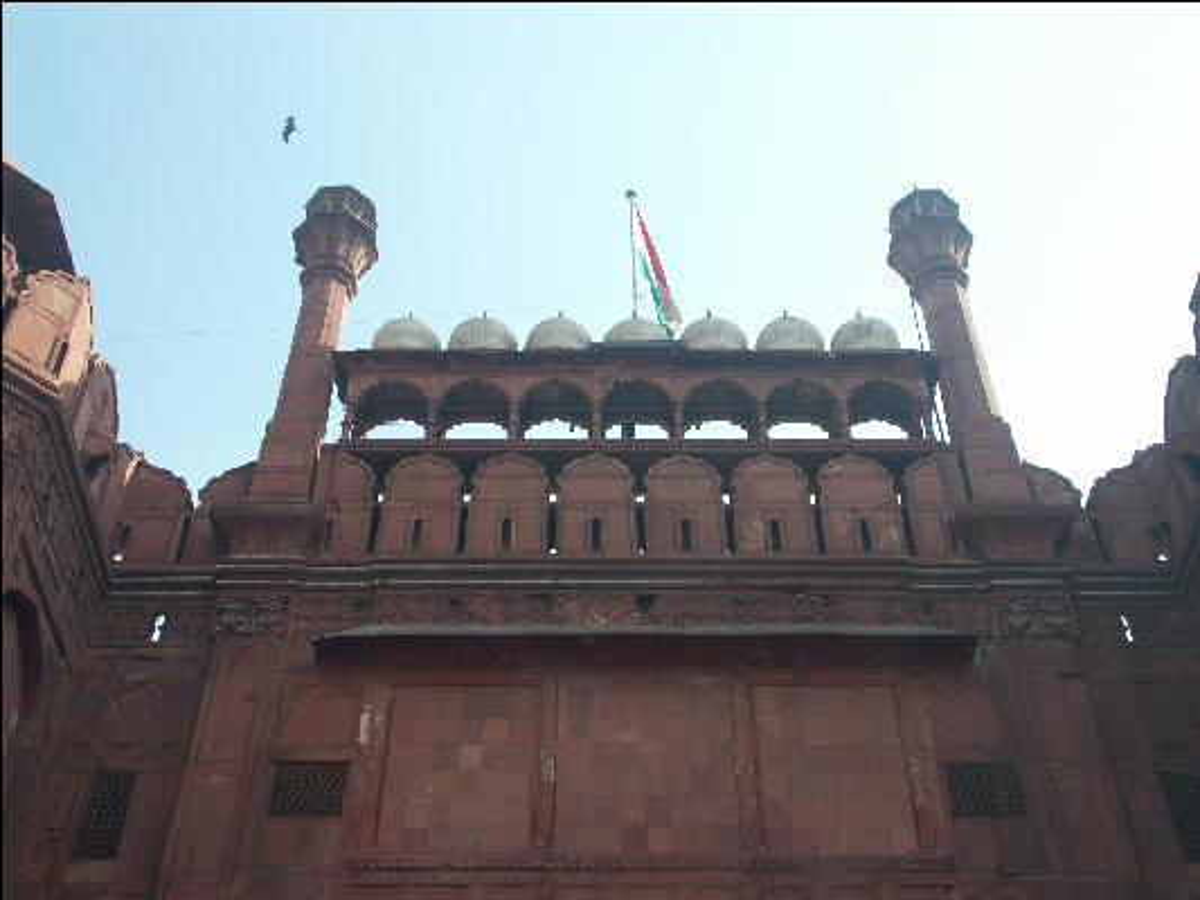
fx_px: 1456
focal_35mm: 42
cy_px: 450
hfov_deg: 44.8
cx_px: 600
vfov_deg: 34.4
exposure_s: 1/250
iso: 100
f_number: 6.3
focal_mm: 10.86
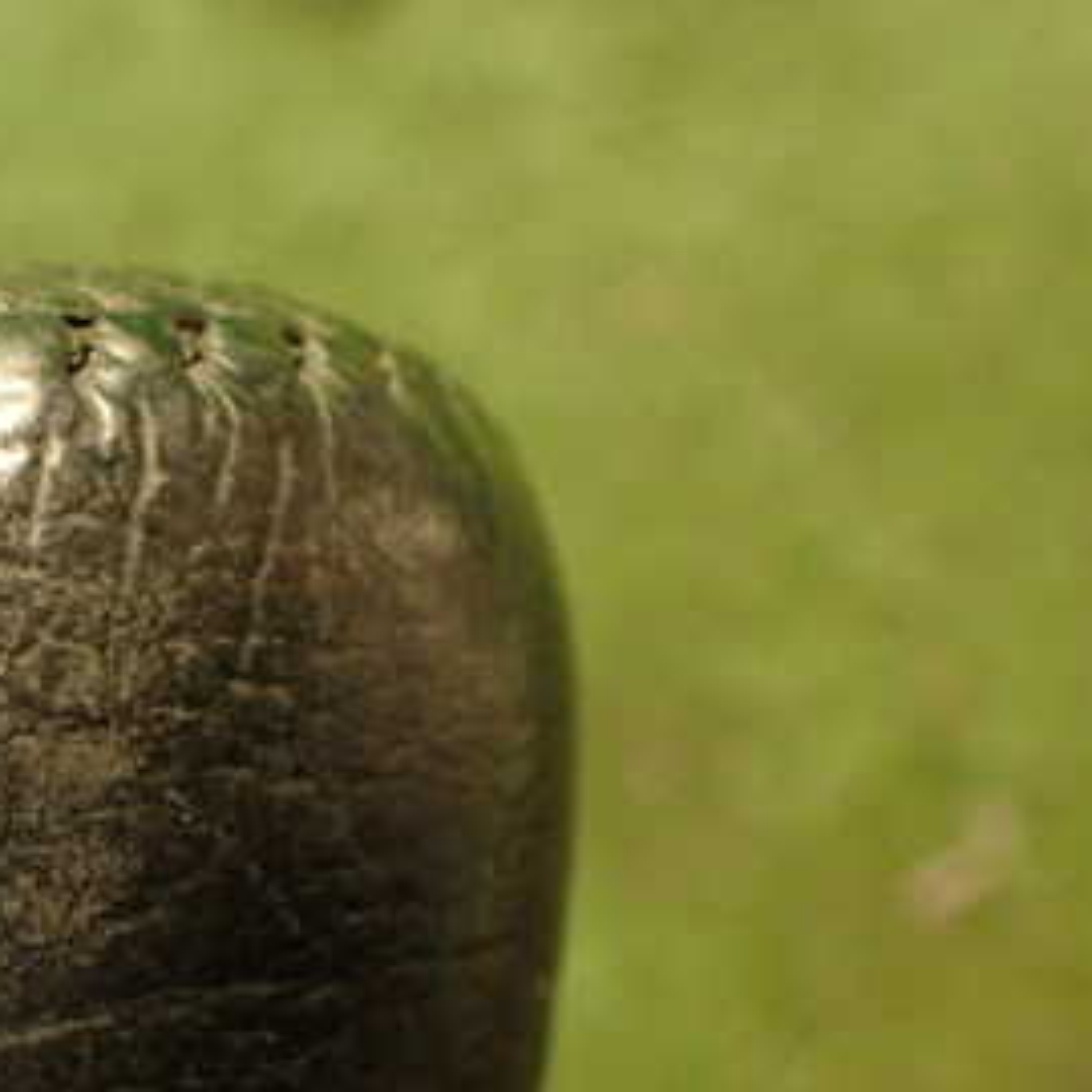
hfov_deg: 27.2
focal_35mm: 59
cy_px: 809
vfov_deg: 28.7
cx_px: -40
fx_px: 2106
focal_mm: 5.4
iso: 800
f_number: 2.3
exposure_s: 1/30
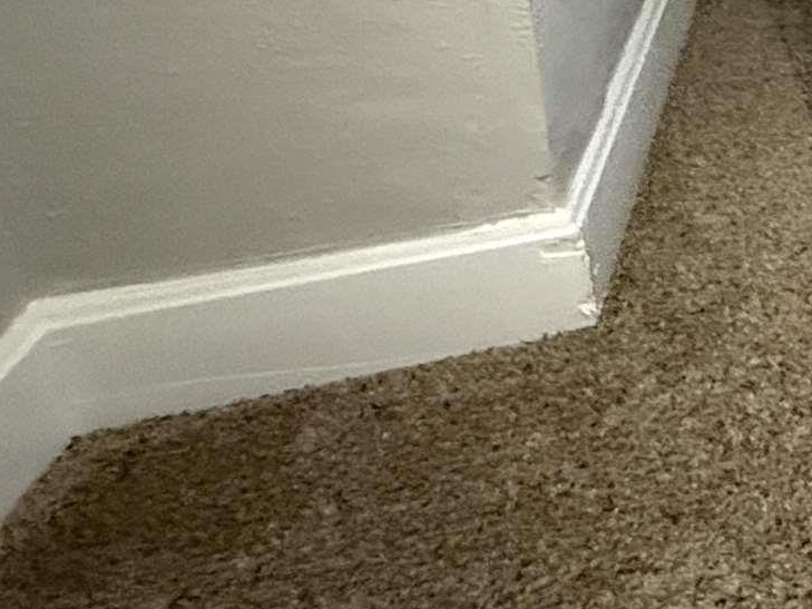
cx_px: 1552
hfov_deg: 20.1
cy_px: -234
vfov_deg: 21.8
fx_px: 1384
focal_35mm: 59
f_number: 2.2
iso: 1250
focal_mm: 2.22
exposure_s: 1/60
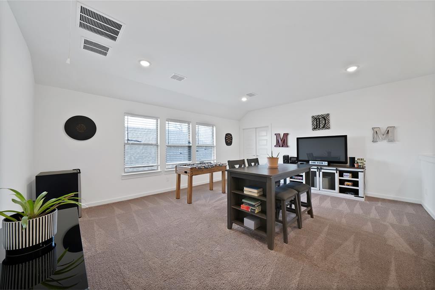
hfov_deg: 112.6
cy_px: 145
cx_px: 218
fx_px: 145
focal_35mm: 12
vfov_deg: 90.1
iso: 640
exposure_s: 1/5
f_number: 9
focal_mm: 12
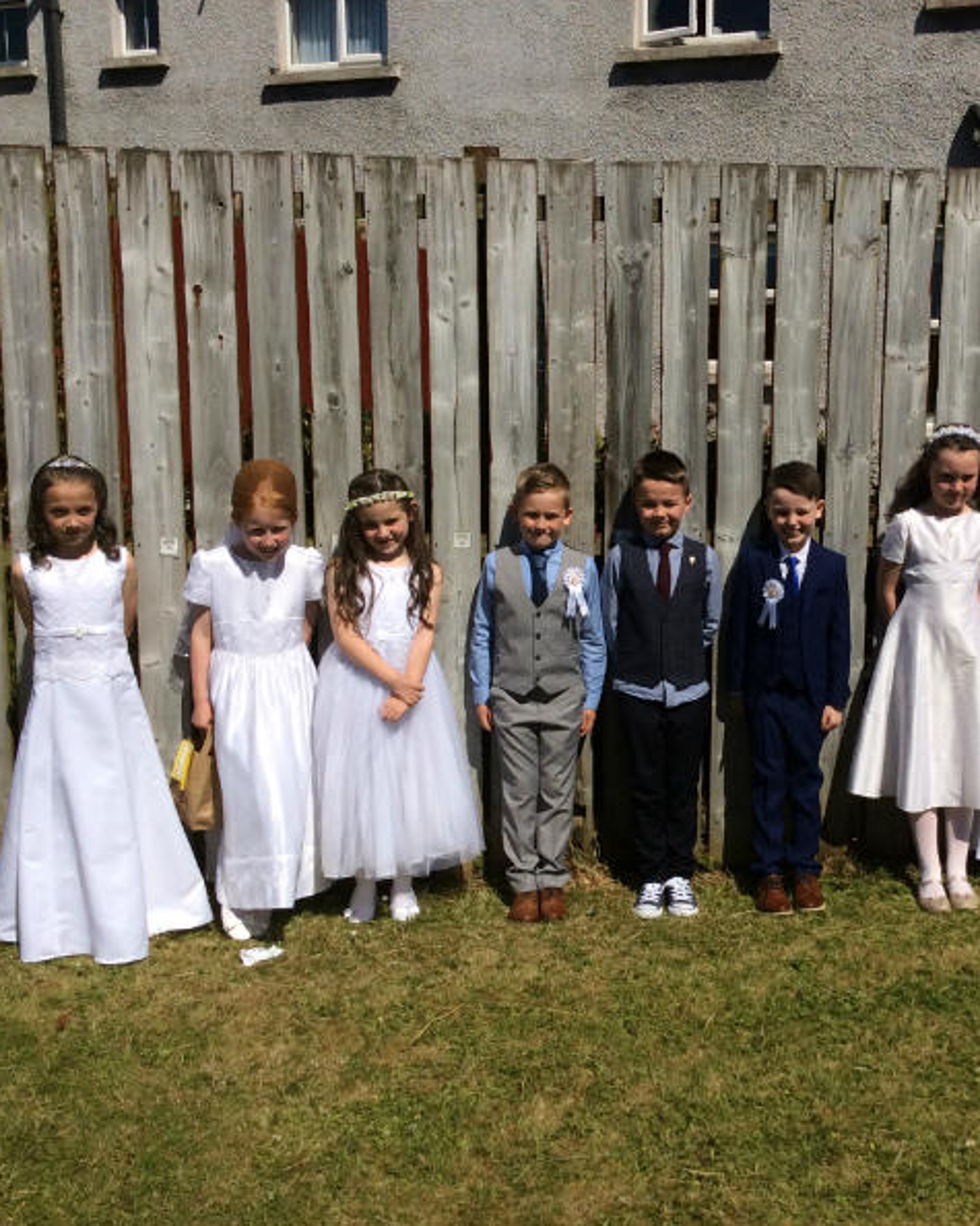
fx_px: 1523
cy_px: 613
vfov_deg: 43.8
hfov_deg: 35.0
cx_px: 718
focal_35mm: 42
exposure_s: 1/3817
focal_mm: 3.3
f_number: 2.4
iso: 32
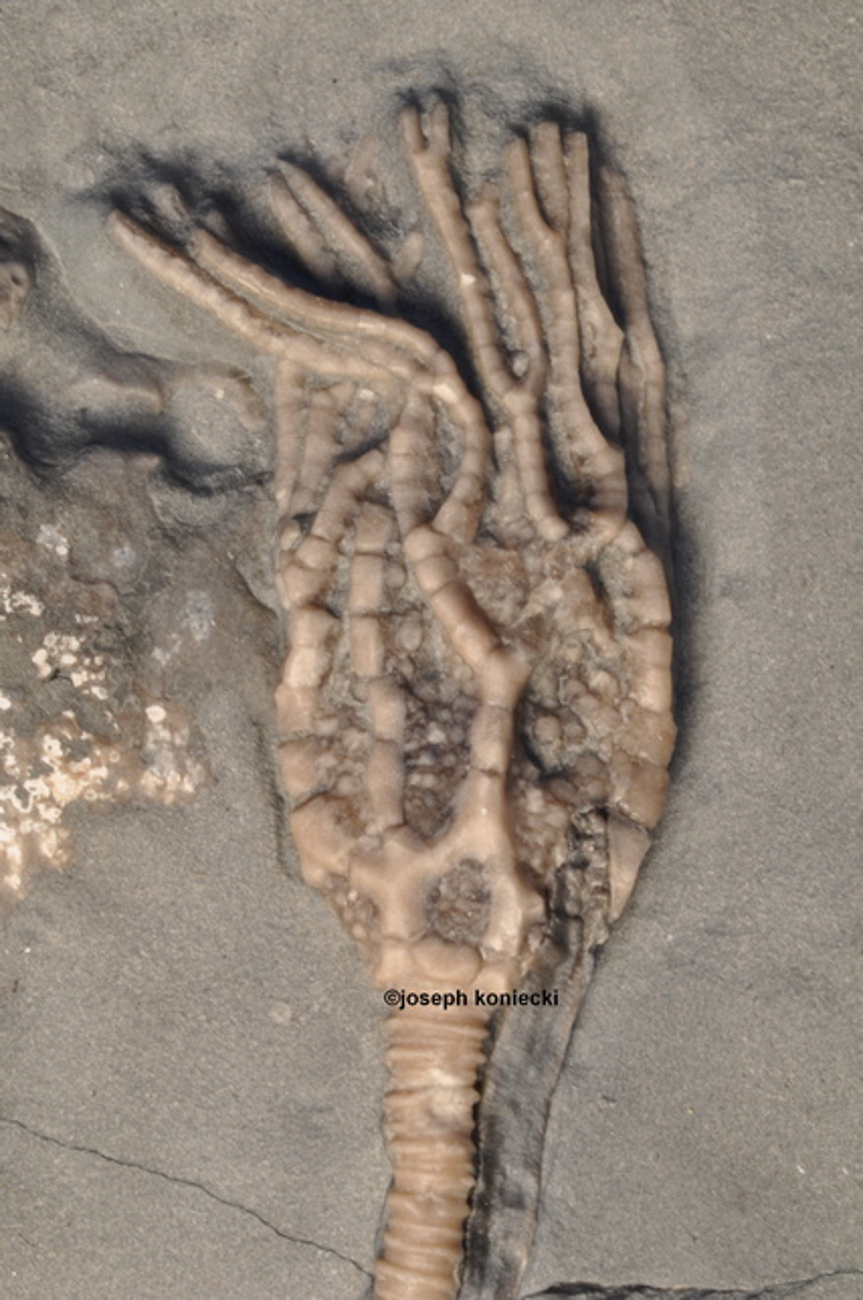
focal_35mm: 90
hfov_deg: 15.1
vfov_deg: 22.6
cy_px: 650
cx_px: 432
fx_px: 3245
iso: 400
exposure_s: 1/2.5
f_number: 45
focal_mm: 60
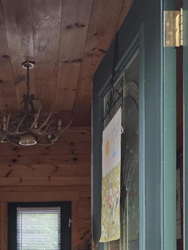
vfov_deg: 27.2
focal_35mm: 66
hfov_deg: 21.6
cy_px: 266
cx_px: 10
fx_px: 478
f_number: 1.7
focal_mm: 6.3
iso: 160
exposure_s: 1/180
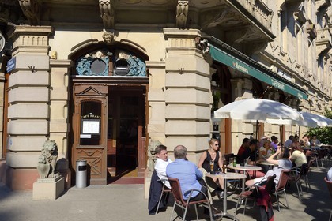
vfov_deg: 38.9
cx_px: 166
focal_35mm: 34
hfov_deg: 55.8
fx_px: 314
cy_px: 110
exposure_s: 1/320
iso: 200
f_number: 11
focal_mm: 34
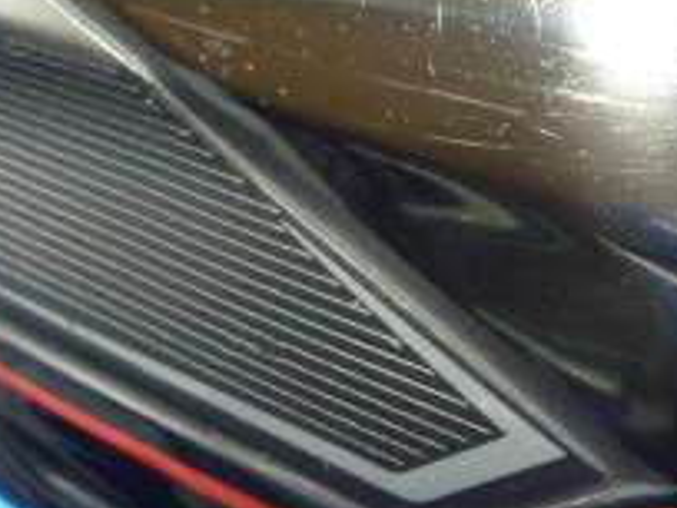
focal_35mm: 91
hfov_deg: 21.1
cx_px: 594
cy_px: 256
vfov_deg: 16.2
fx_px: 1780
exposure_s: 1/20
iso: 400
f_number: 3
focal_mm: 5.2
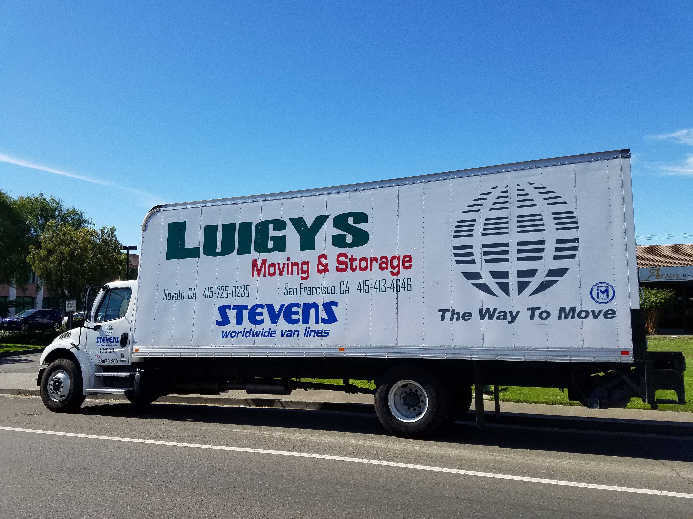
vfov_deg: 53.1
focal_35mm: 26
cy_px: 260
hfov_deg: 67.3
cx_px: 346
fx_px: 521
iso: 50
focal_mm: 4.2
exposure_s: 1/3024
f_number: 1.7
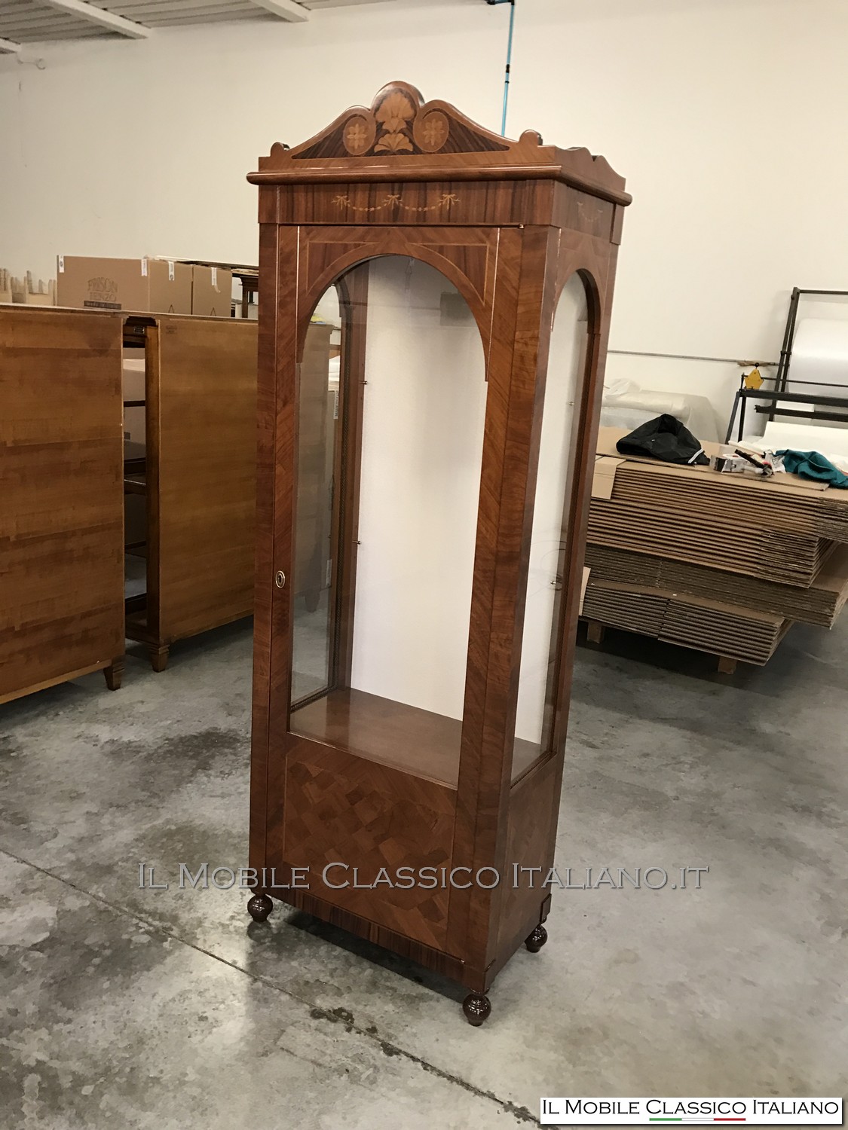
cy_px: 565
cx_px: 424
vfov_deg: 63.4
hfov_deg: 49.7
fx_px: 915
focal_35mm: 28
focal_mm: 3.99
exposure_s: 1/17
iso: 40
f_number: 1.8
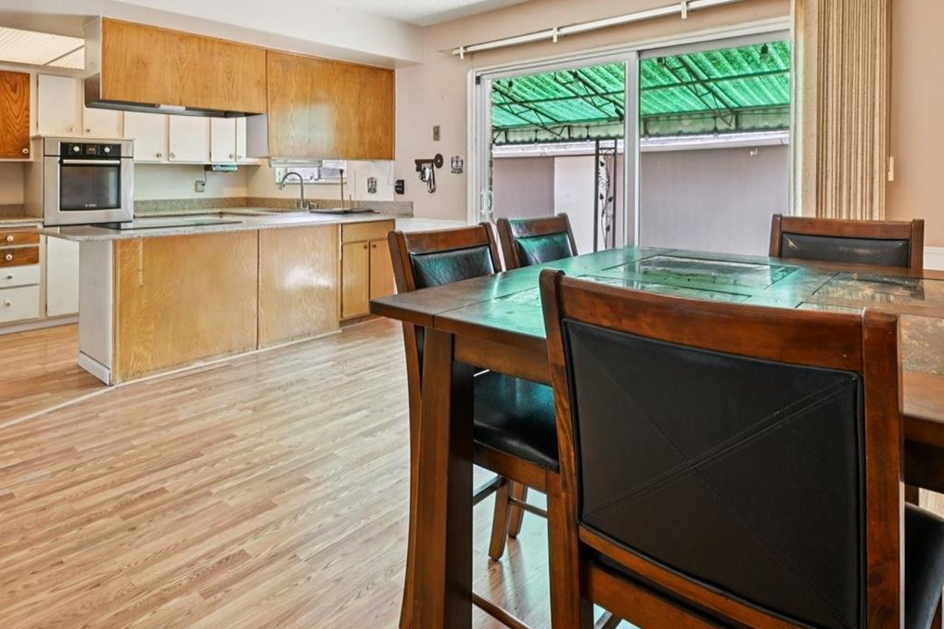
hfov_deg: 78.4
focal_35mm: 22
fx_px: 577
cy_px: 168
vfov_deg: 54.9
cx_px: 427
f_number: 11
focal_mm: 14
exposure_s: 1/15
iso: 360
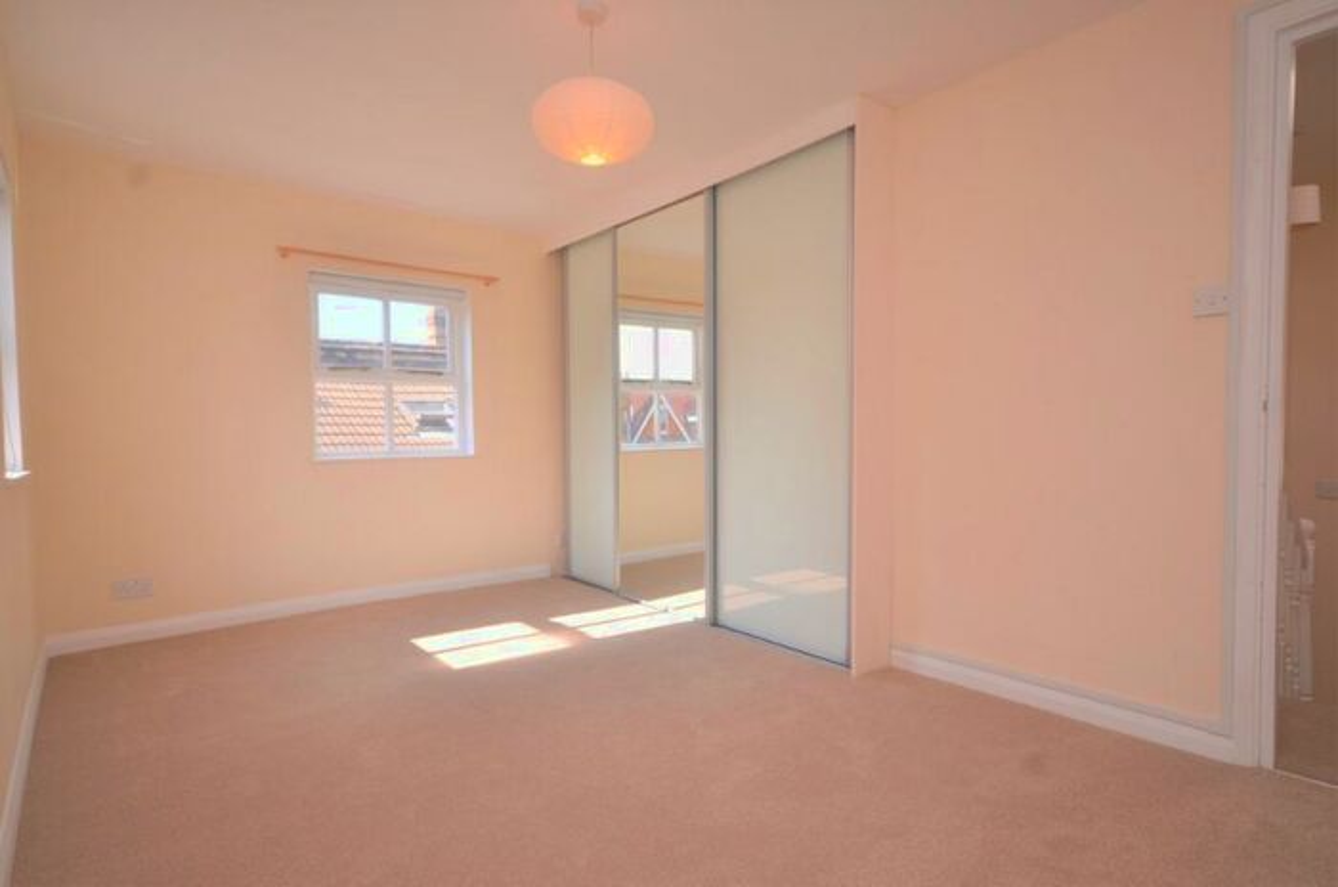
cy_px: 444
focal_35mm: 20
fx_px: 723
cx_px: 669
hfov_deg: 85.5
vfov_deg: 63.0
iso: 160
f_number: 5.6
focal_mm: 13
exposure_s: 1/125
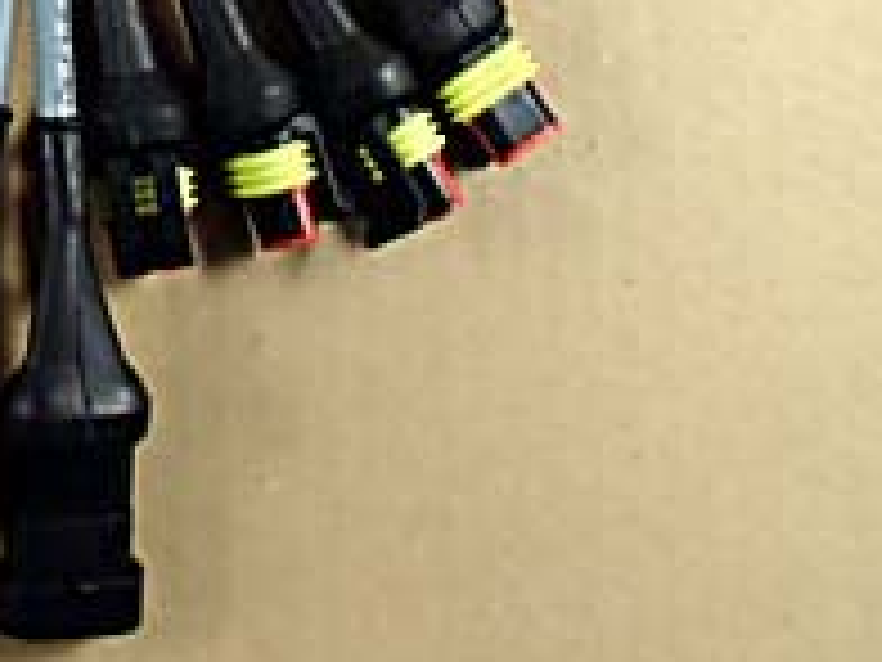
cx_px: -369
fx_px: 3159
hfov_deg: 14.9
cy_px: -369
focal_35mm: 124
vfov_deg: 11.4
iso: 200
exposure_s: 1/50
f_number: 4.6
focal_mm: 6.83
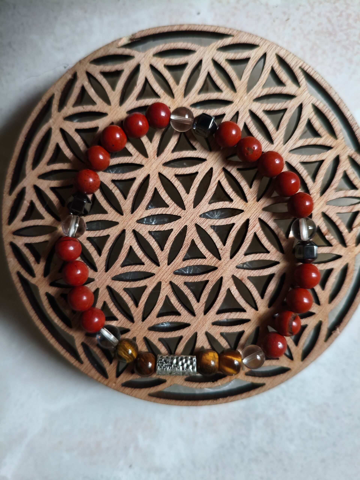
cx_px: 180
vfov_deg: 67.3
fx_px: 361
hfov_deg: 53.1
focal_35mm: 26
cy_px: 240
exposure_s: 1/50
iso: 800
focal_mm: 4.94
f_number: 1.5
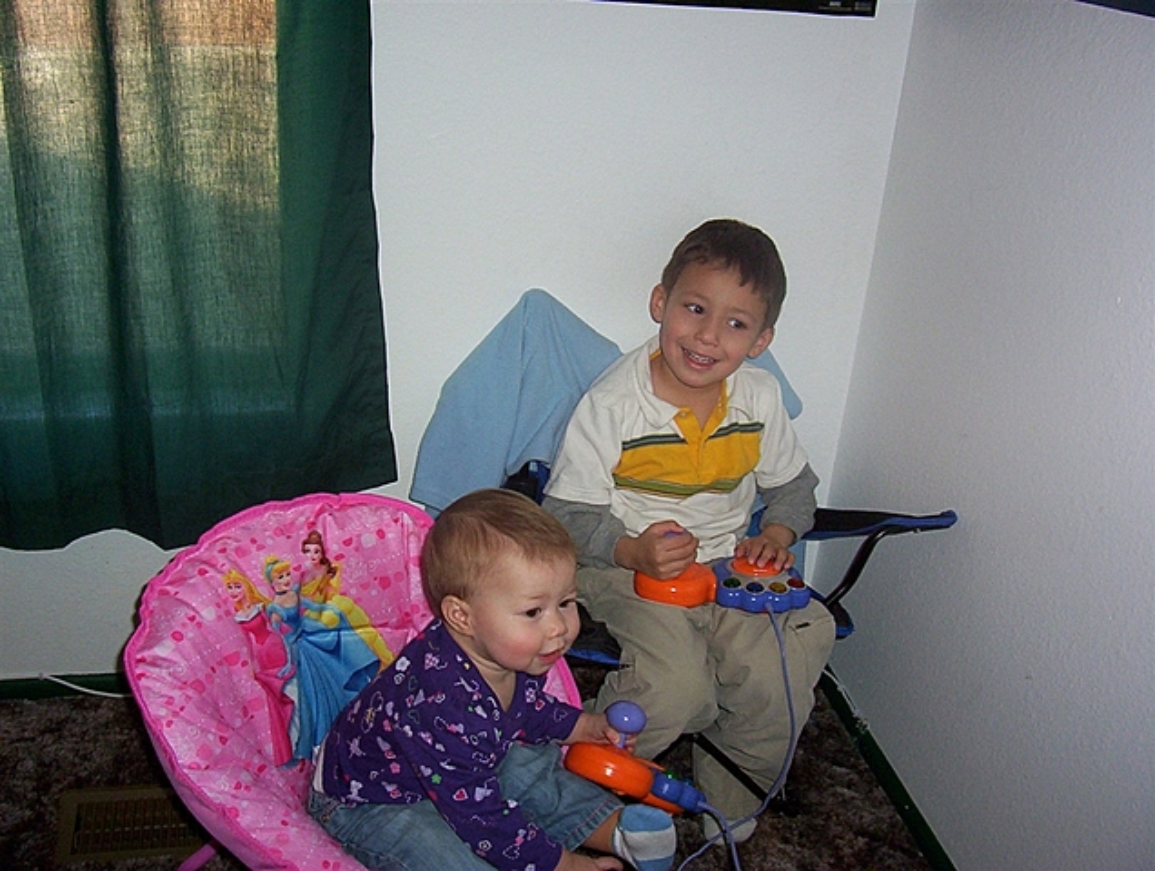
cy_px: 436
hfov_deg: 43.8
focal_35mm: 43
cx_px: 578
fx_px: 1438
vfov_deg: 33.7
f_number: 2.73
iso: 140
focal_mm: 5.77
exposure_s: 1/60
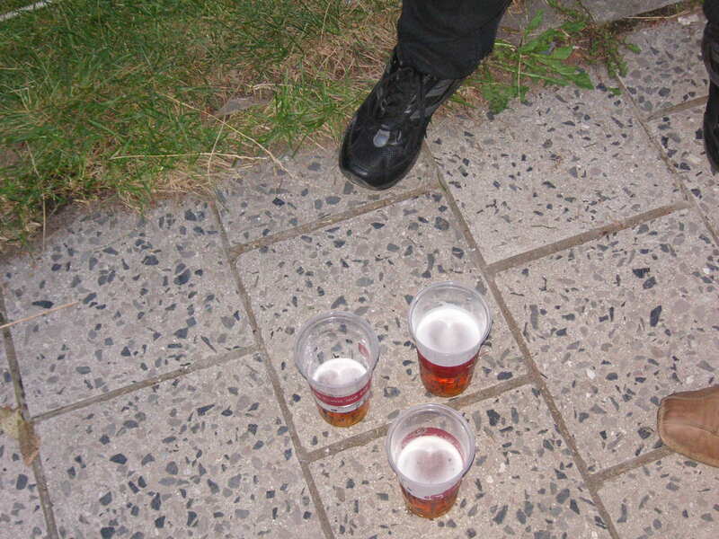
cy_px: 270
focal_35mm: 53
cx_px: 360
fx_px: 1101
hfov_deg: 36.2
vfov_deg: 27.5
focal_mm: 8.9
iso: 160
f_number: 3.6
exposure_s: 1/45
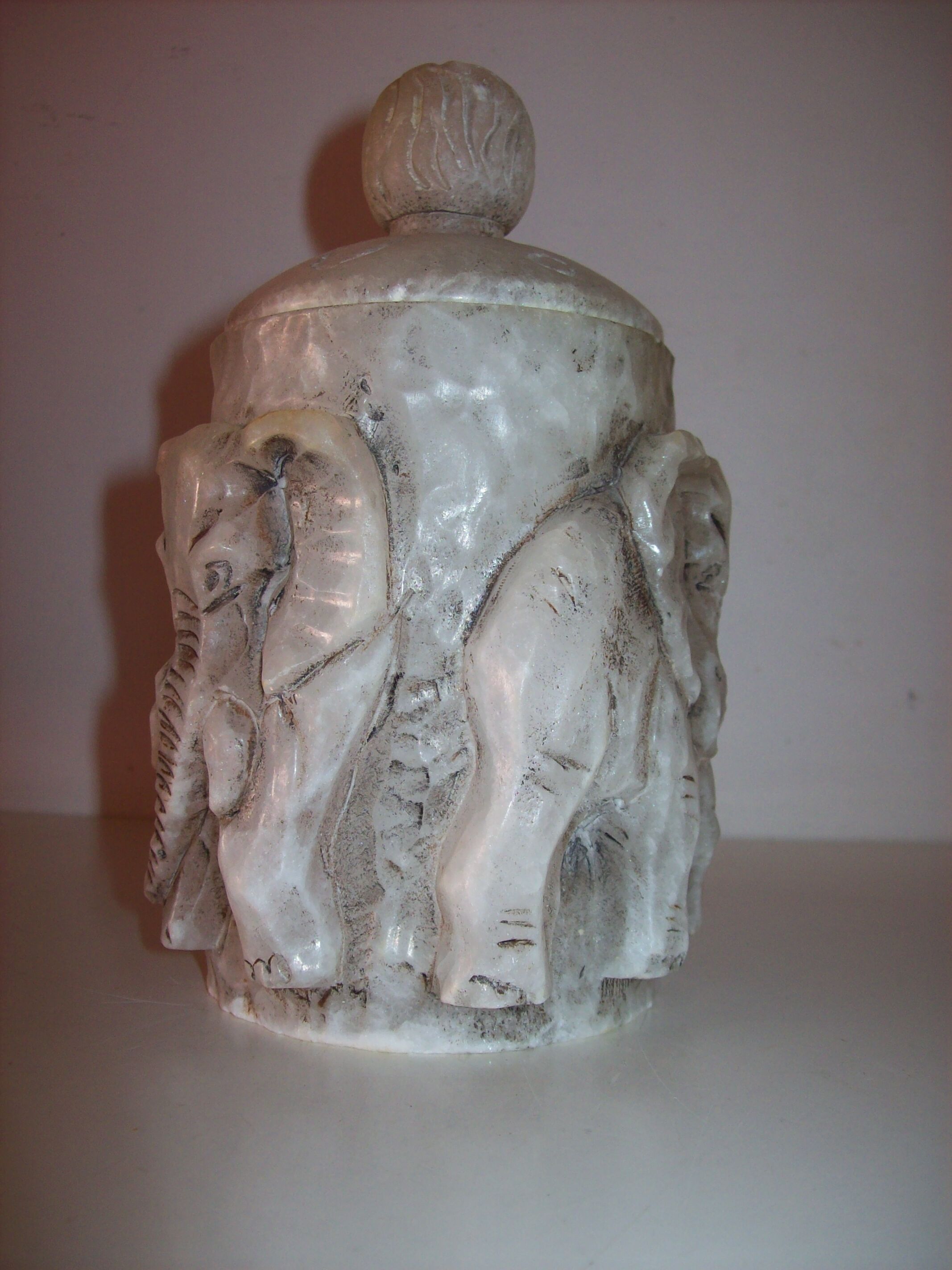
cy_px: 635
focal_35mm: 36
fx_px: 1321
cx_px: 476
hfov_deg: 39.6
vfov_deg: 51.4
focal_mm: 6
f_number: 2.7
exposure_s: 1/64
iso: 80
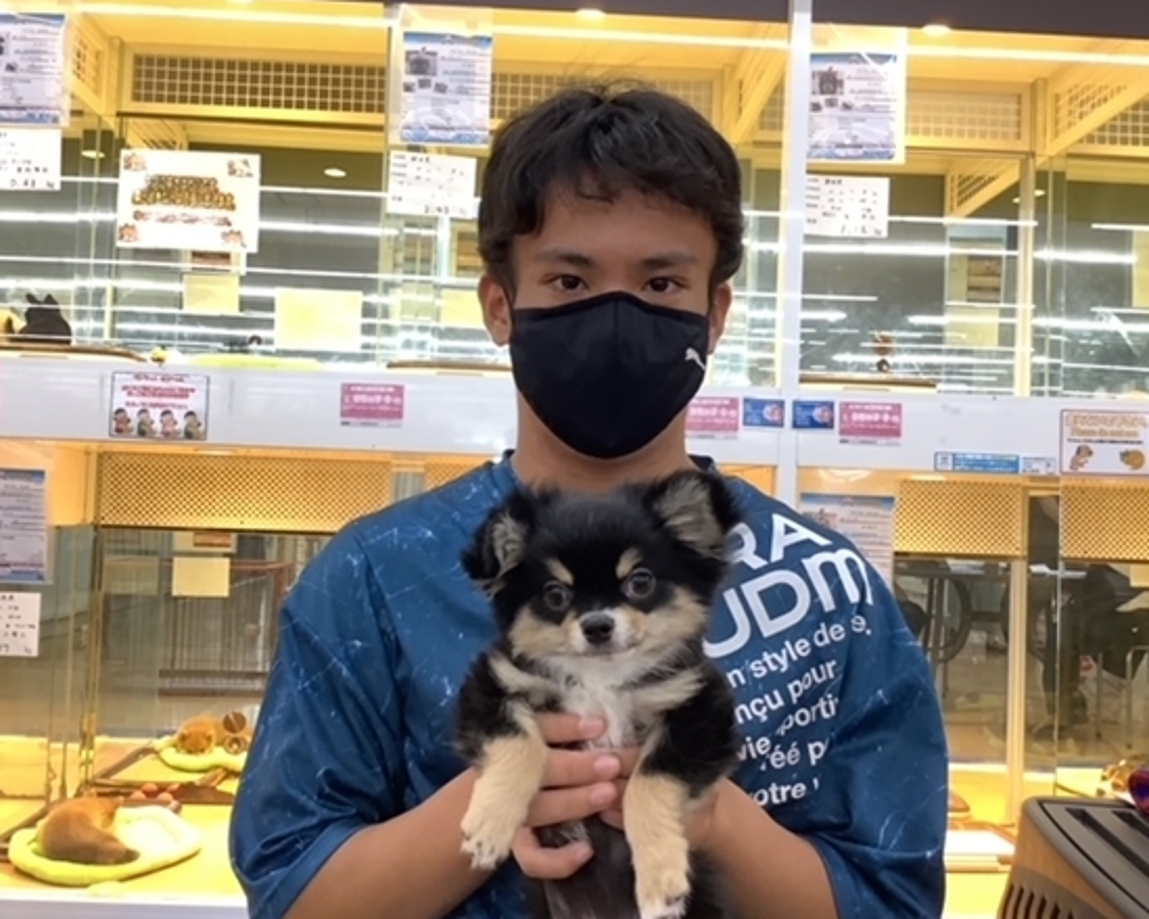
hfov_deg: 54.2
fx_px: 1122
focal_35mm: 33
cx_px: 560
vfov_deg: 44.5
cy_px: 462
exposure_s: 1/60
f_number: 2.4
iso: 200
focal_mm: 3.3
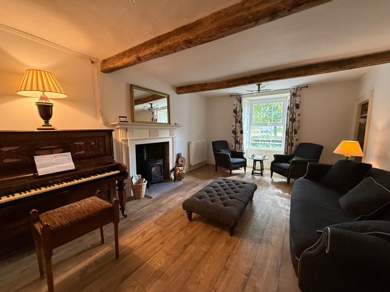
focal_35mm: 14
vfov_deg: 85.7
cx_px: 195
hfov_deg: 102.1
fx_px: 158
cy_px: 146
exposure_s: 1/100
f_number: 2.2
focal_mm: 2.22
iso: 500
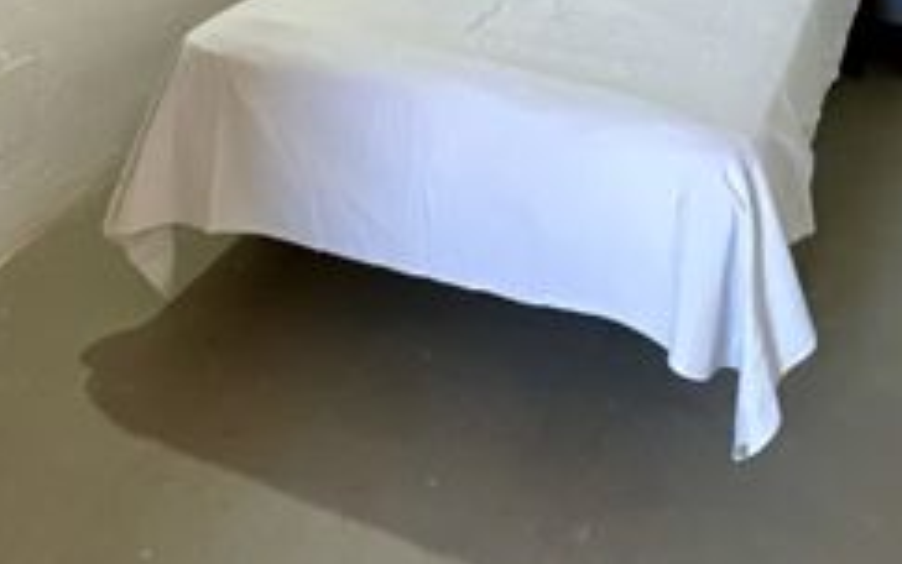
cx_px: 492
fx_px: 1057
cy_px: -375
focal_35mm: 43
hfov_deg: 46.2
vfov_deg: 22.1
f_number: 2.2
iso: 200
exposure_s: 1/100
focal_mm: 2.22
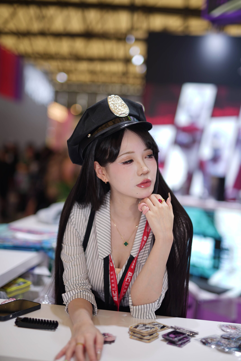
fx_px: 502
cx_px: 120
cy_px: 180
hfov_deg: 27.0
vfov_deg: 39.6
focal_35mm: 50
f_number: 1.4
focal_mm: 50
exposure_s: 1/250
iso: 50
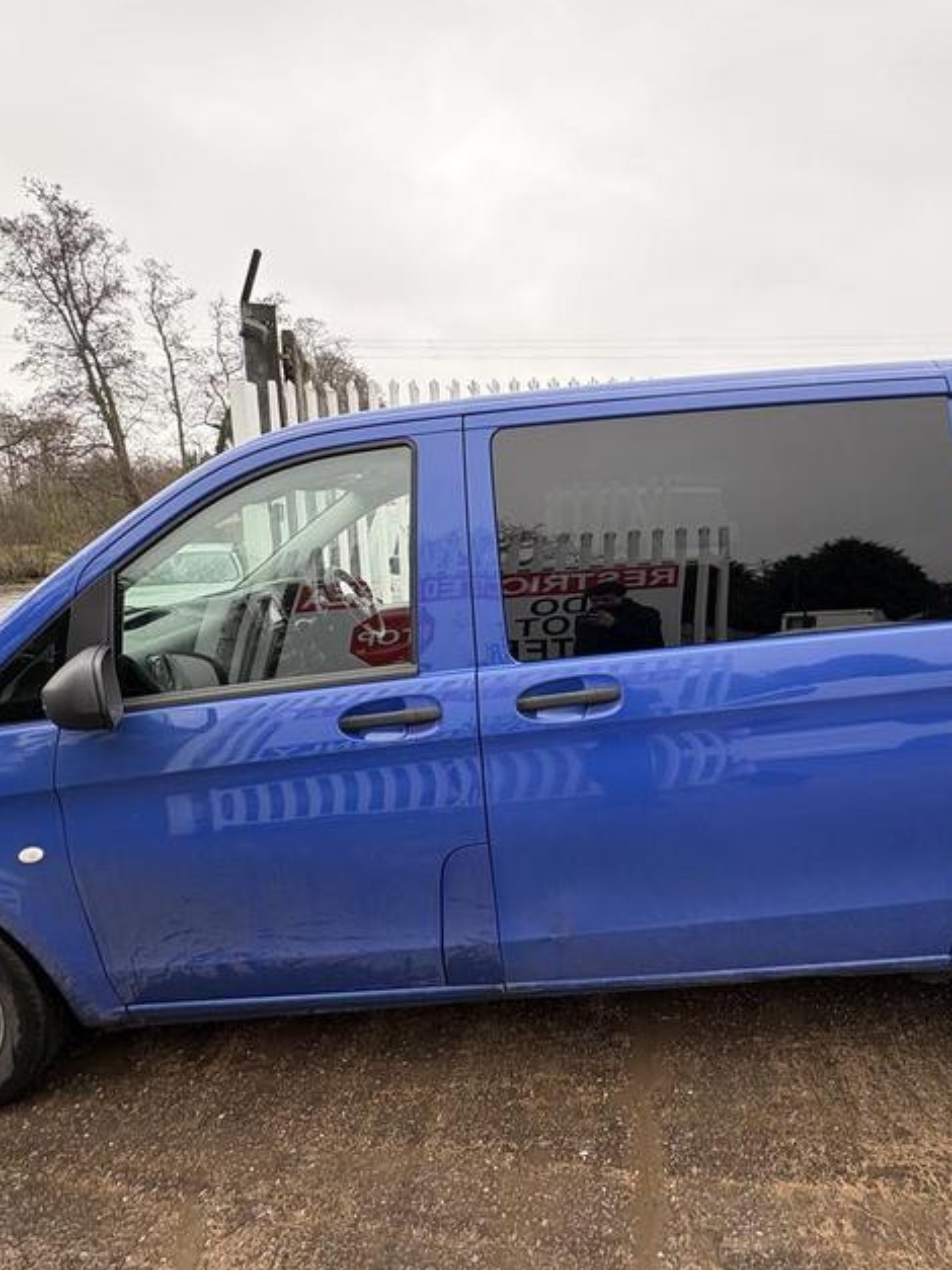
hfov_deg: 65.6
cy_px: 652
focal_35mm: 20
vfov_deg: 81.7
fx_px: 734
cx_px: 549
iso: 125
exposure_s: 1/122
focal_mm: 2.22
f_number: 2.2
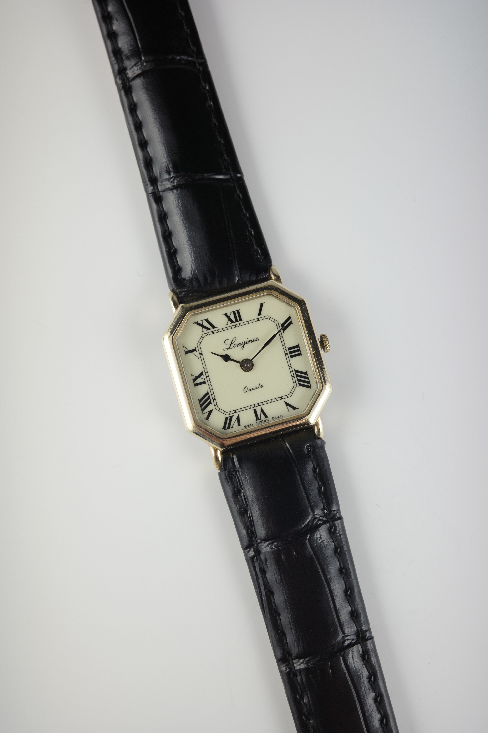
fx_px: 813
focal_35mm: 40
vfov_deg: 48.5
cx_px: 244
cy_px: 366
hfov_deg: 33.4
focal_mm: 26
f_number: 7.1
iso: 200
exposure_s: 1/50
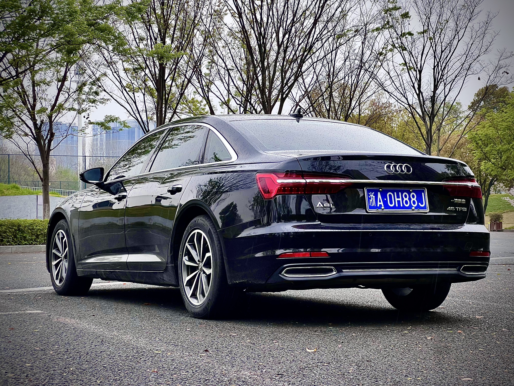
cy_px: 193
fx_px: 1143
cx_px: 257
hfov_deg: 25.3
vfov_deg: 19.1
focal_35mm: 77
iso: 40
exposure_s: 1/99
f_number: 2.8
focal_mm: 9
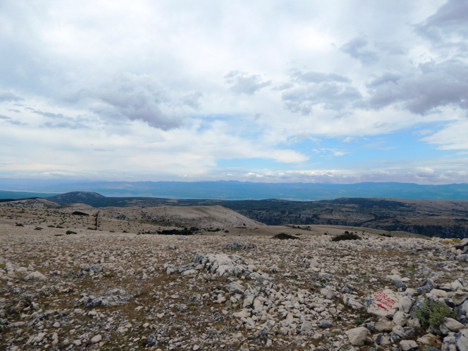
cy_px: 176
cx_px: 234
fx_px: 297
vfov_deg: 61.1
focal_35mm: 22
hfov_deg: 76.4
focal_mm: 4
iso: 125
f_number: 6
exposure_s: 1/640
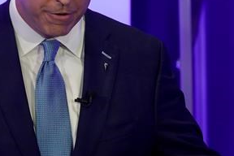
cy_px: 54
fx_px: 4101
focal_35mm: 631
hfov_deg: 3.3
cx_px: 129
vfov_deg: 2.2
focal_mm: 280
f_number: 4
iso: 1600
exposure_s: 1/500
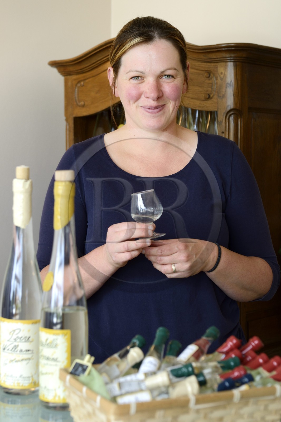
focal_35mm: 70
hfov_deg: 19.4
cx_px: 140
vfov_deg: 28.8
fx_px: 820
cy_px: 211
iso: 800
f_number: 5.6
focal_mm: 70
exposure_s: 1/125
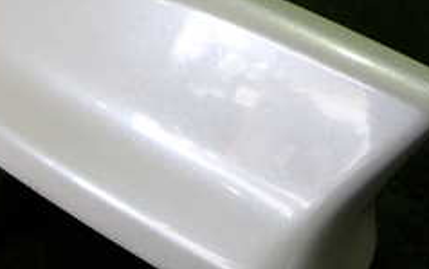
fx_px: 936
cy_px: 157
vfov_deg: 16.3
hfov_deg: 25.8
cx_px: 171
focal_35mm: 80
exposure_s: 1/100
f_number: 2.3
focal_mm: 5.4
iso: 200
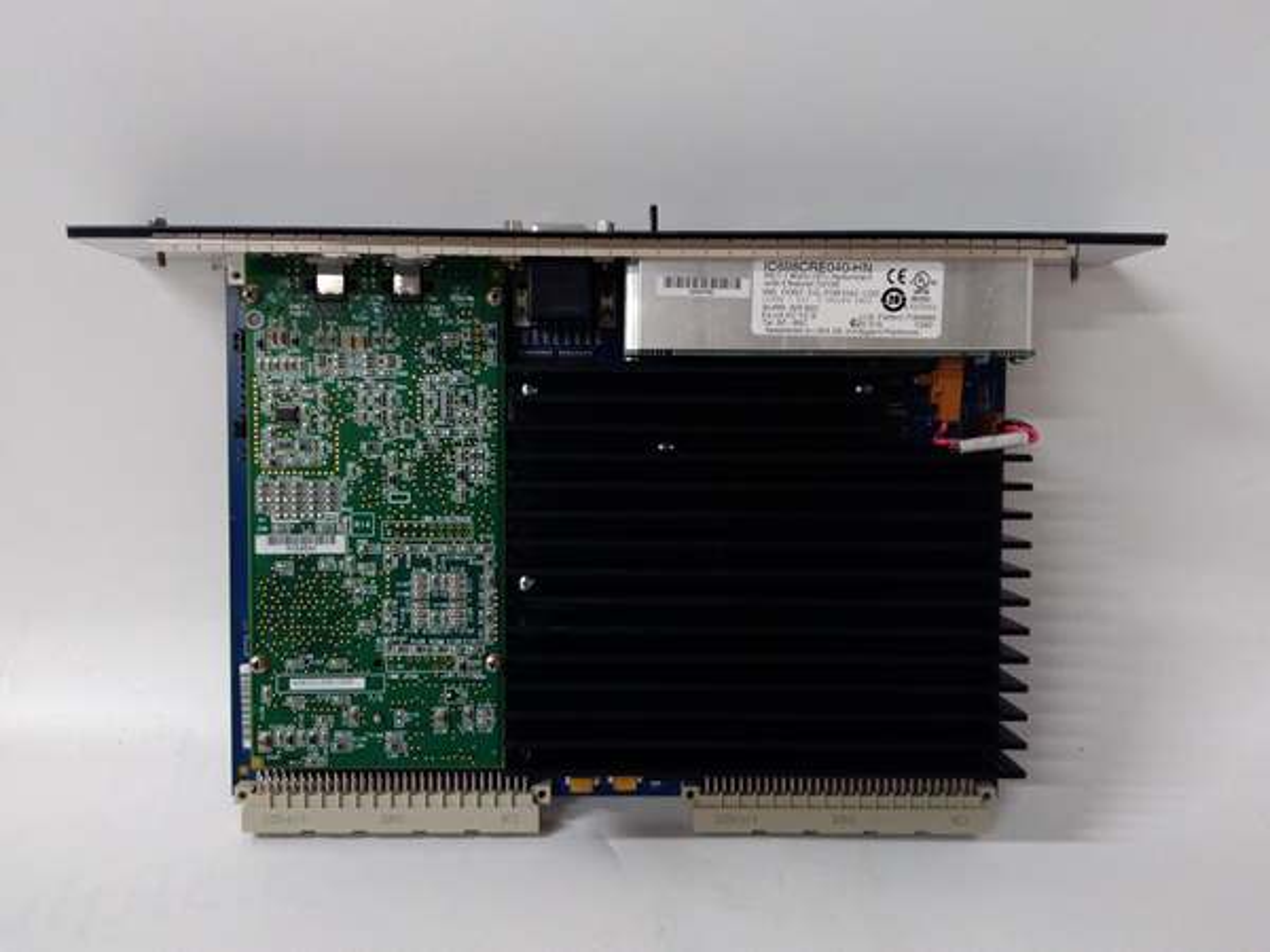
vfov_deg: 51.4
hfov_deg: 65.3
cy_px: 476
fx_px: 991
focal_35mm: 27
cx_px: 635
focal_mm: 3.79
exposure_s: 1/33
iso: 445
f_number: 2
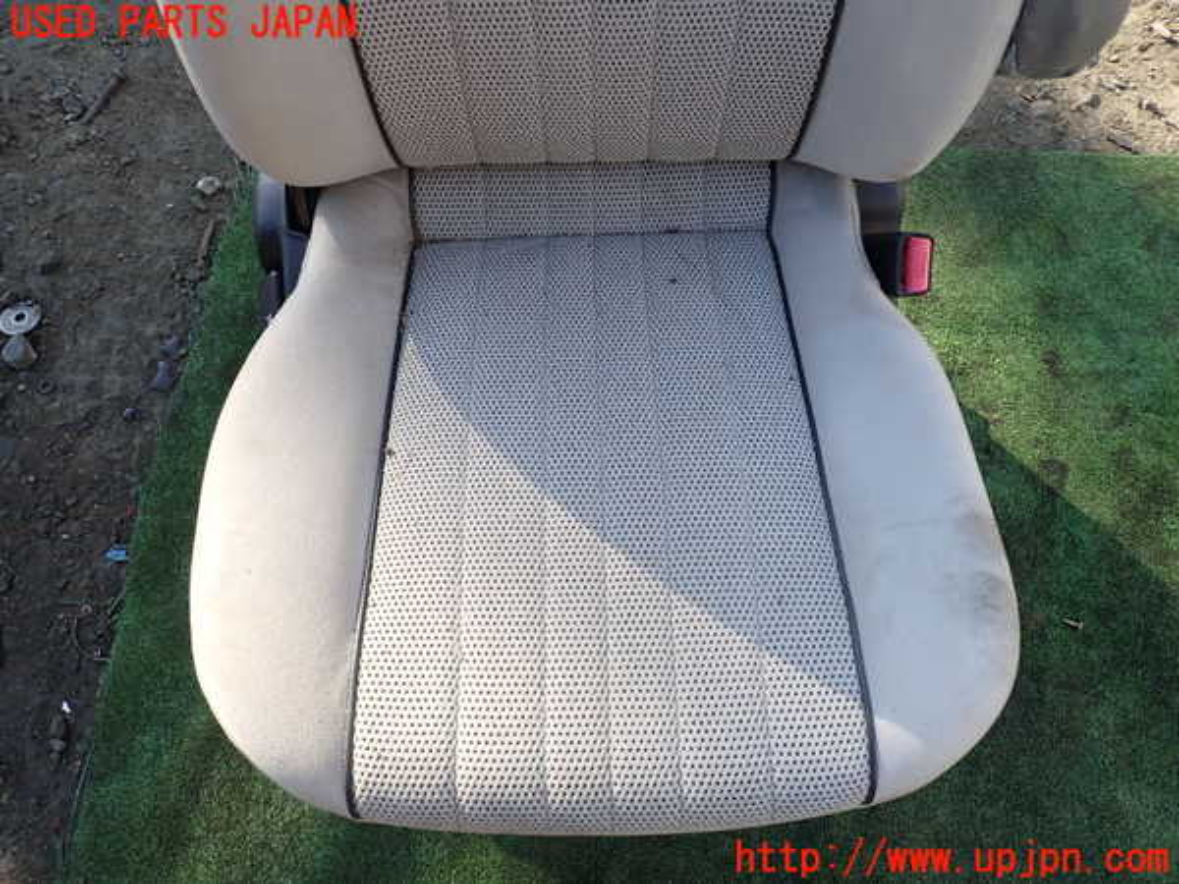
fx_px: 851
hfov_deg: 69.4
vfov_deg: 54.9
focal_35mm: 25
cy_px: 442
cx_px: 590
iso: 100
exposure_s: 1/320
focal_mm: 4.5
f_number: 2.8
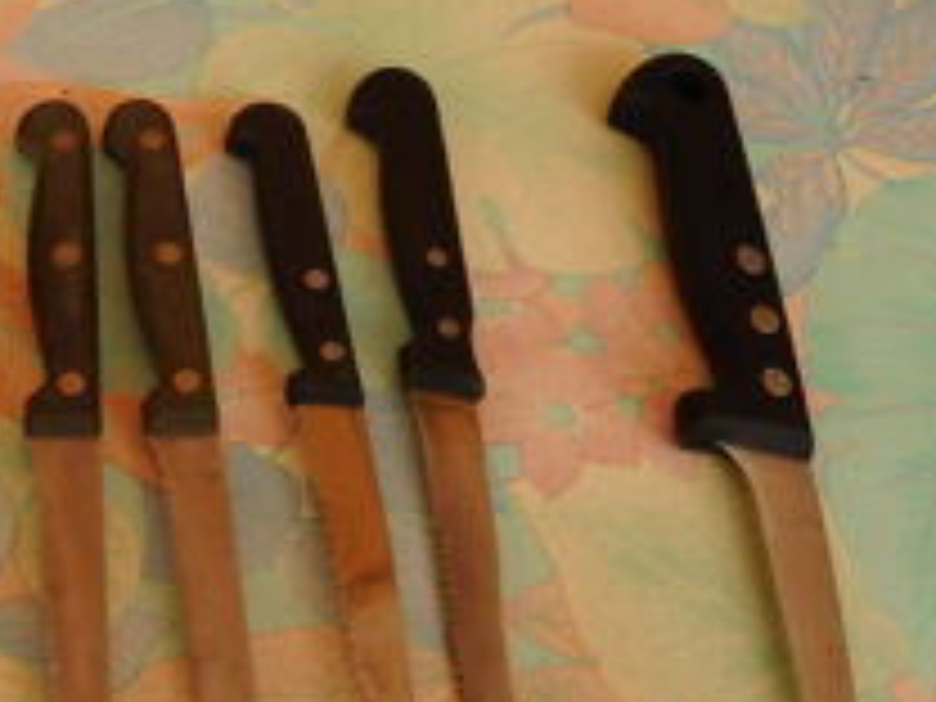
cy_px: 423
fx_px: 2434
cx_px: -40
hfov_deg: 20.9
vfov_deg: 16.4
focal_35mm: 90
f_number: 4.5
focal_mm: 6.9
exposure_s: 1/250
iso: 80
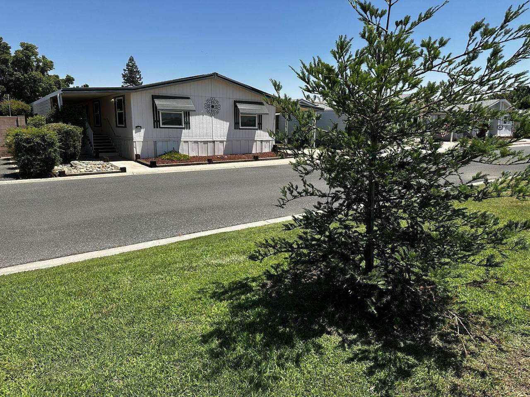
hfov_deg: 71.6
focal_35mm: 24
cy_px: 198
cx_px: 265
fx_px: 367
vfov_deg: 56.8
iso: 80
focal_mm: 6.86
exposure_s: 1/4016
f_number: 1.78
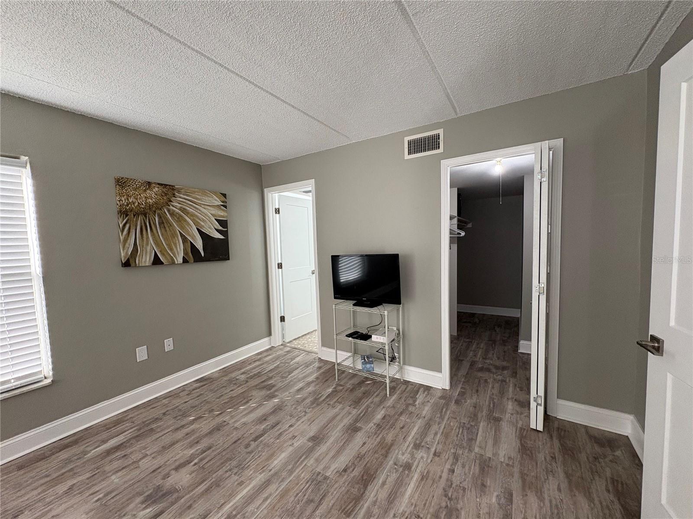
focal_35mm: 14
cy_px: 260
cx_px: 346
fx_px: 280
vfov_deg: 85.7
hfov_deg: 102.1
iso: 200
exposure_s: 1/120
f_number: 2.2
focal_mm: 2.22
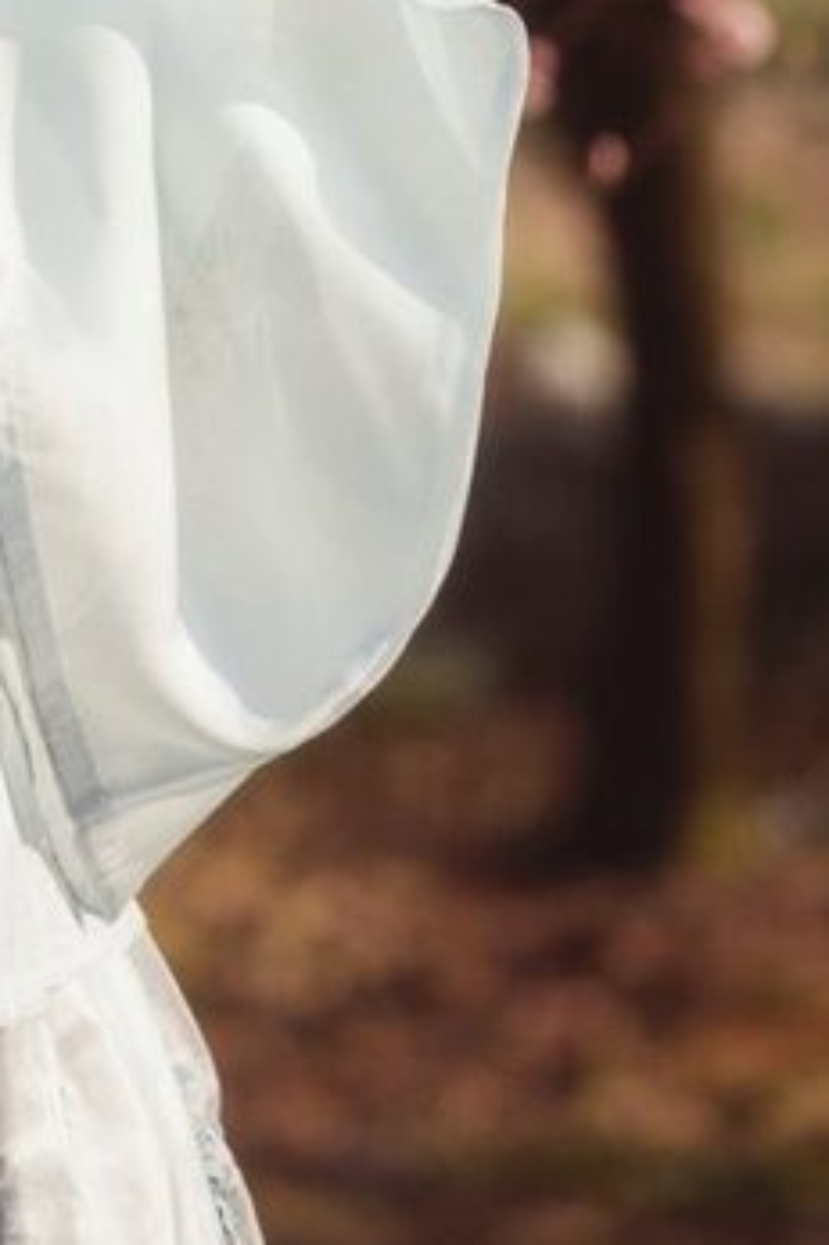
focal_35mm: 472
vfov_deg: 4.3
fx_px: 16319
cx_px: -628
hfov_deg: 2.9
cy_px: -910
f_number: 2.8
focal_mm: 105
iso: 200
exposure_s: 1/1250
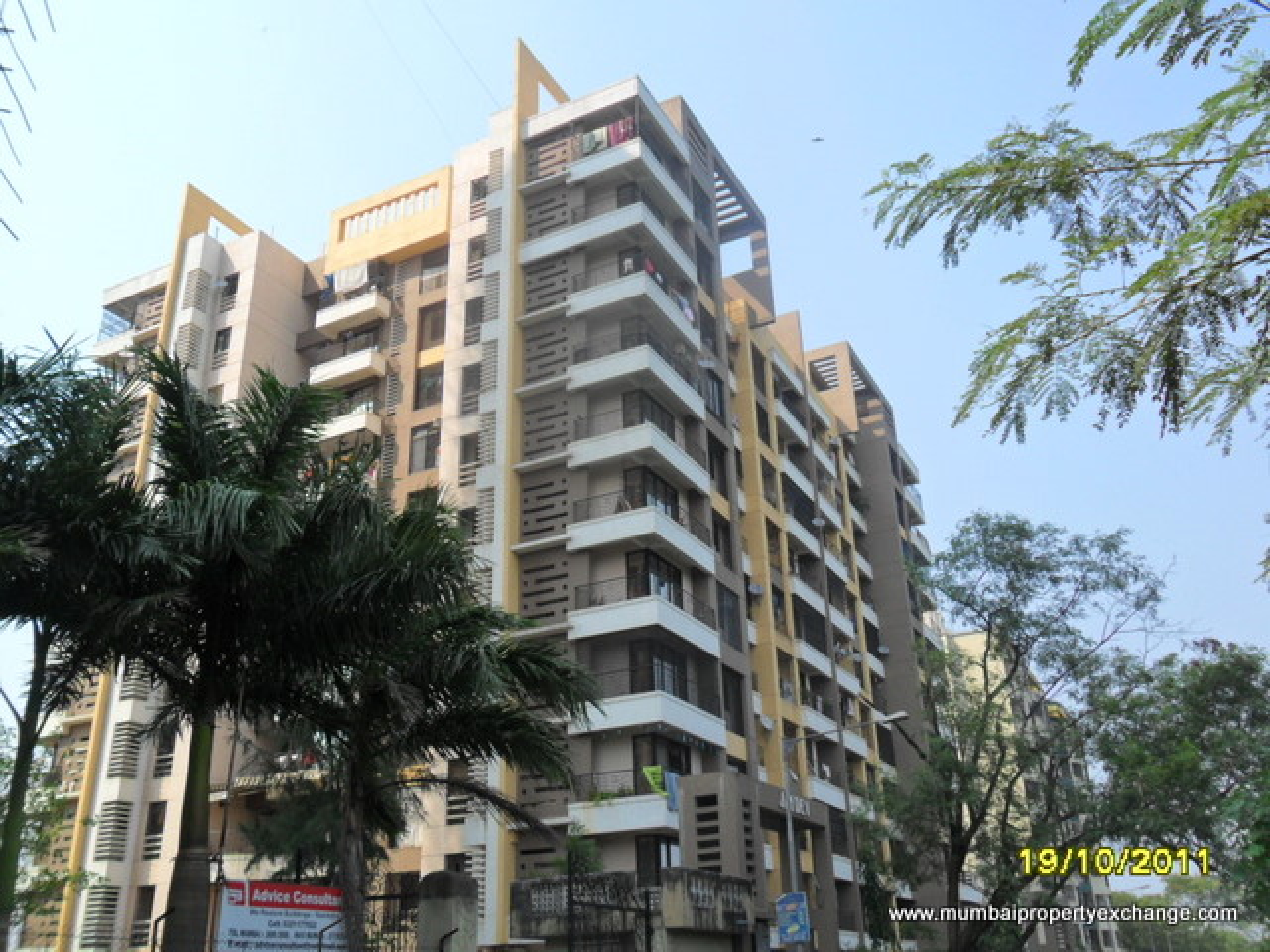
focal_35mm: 32
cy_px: 476
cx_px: 635
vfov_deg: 44.2
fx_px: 1174
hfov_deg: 56.8
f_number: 3.7
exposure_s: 1/750
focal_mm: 5.7
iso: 100
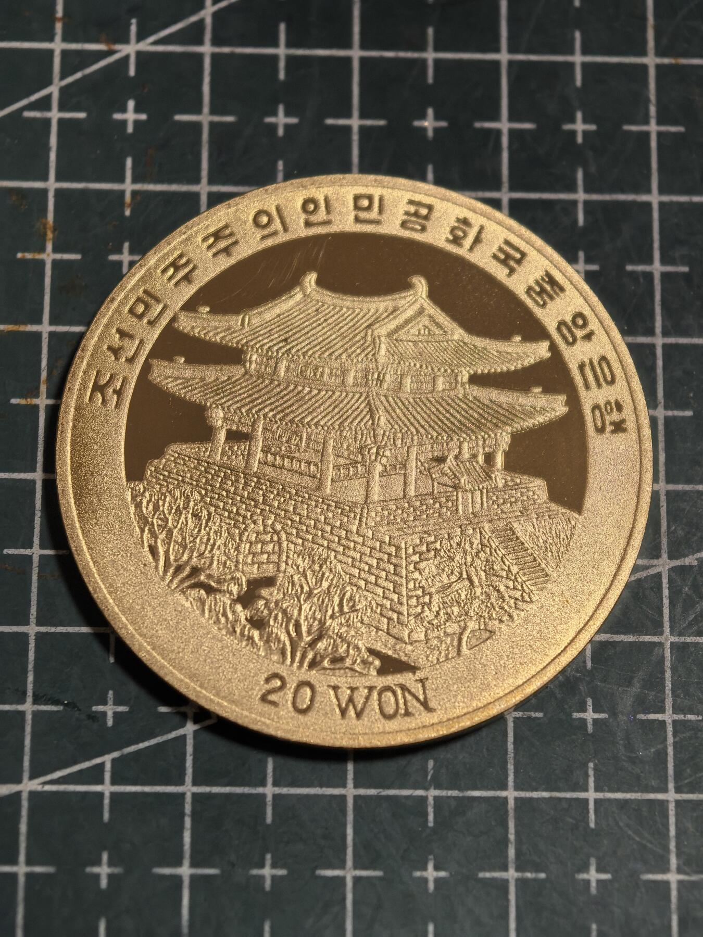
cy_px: 468
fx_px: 2572
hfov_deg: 15.6
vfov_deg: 20.7
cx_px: 352
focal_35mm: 95
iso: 640
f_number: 2.1
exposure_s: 1/352
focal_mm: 15
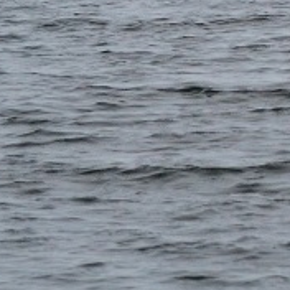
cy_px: -103
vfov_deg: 3.5
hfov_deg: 3.4
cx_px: 667
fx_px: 4796
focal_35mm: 506
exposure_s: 1/8000
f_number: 4.5
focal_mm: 70
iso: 1000
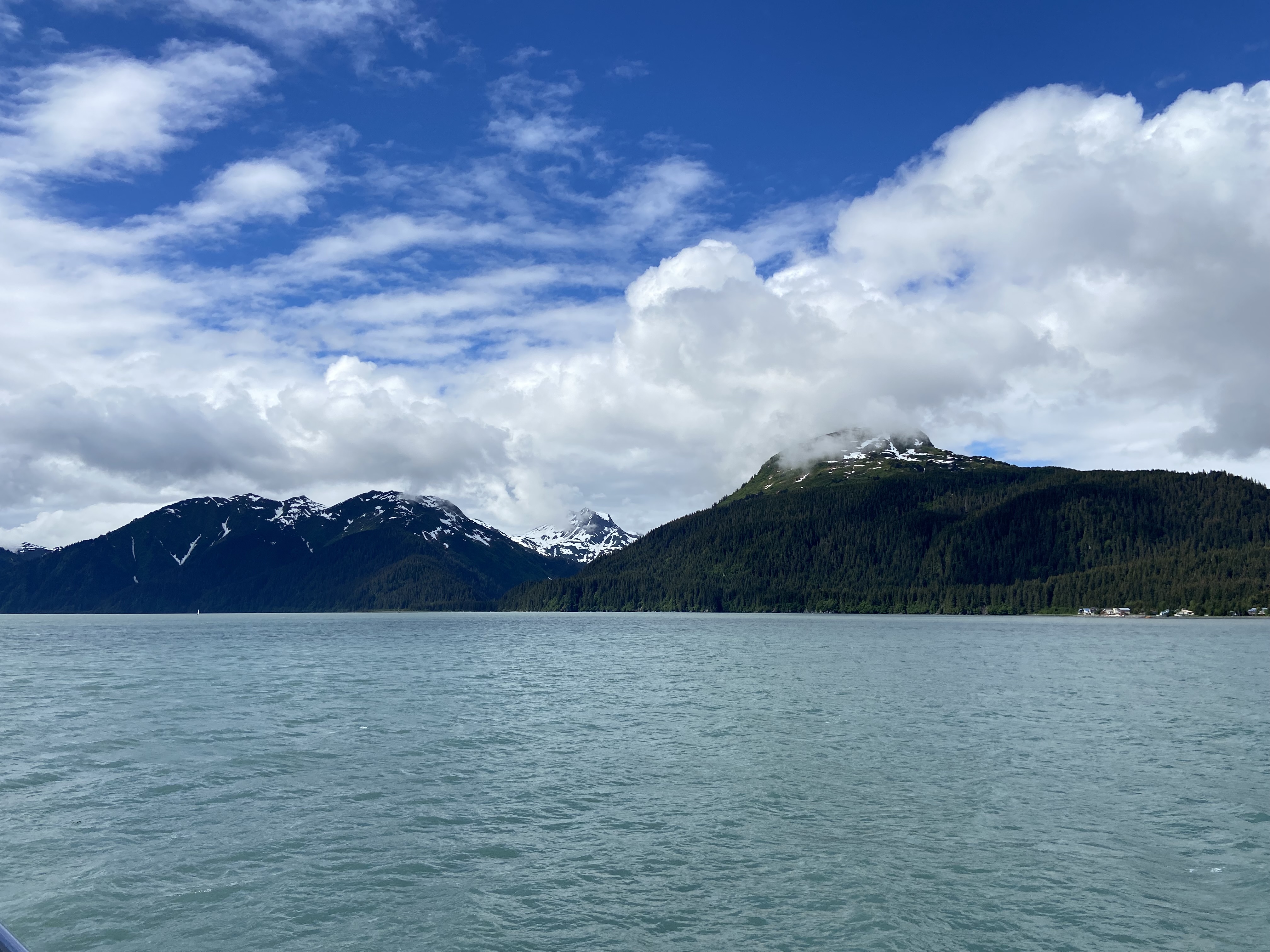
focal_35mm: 26
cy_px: 476
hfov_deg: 67.3
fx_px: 954
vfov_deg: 53.1
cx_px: 635
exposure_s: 1/5747
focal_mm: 4.25
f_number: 1.8
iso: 32
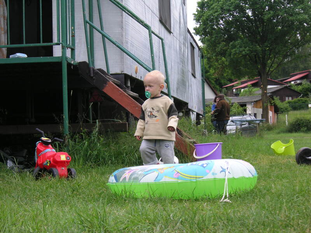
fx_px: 898
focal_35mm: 100
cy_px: 116
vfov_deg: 14.8
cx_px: 156
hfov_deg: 19.6
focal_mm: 16.6
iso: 50
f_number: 5
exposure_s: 1/180
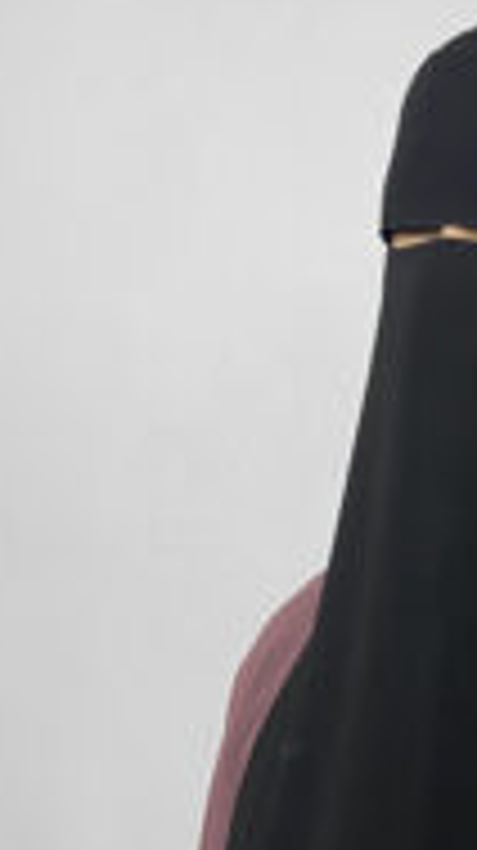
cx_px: 572
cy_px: 724
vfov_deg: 33.5
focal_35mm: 60
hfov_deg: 18.9
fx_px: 1352
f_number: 1.8
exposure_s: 1/50
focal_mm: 4.25
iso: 80
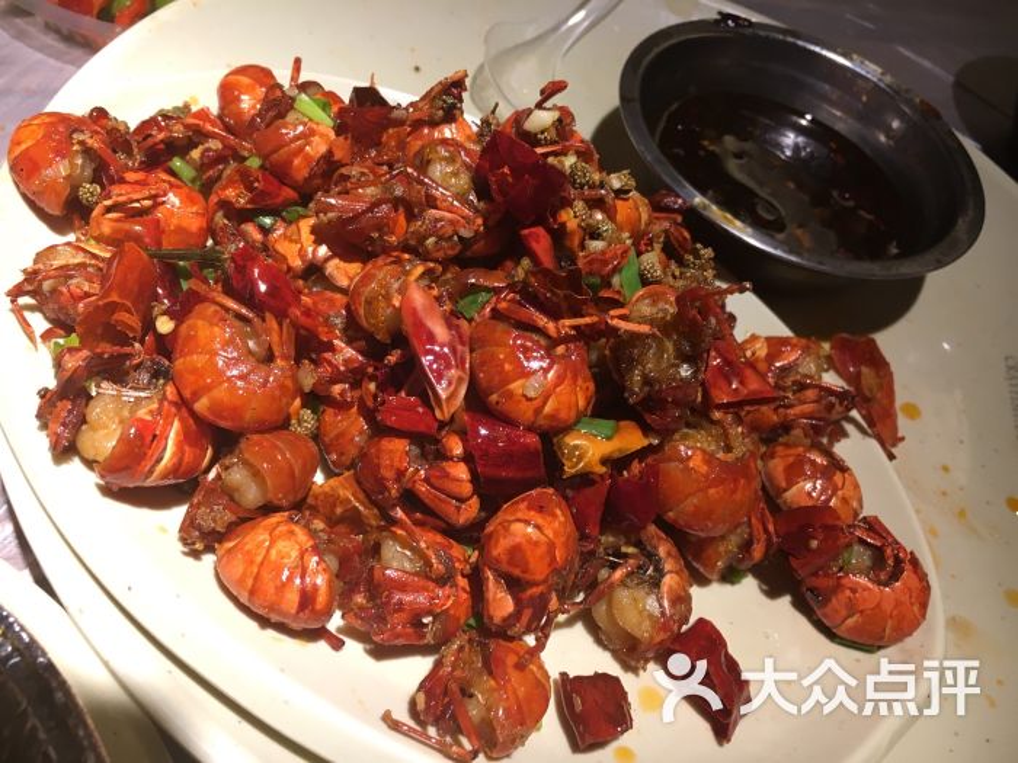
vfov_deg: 48.2
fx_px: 853
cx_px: 509
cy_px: 382
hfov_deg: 61.7
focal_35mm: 29
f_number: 2.2
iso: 80
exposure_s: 1/33
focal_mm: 4.15
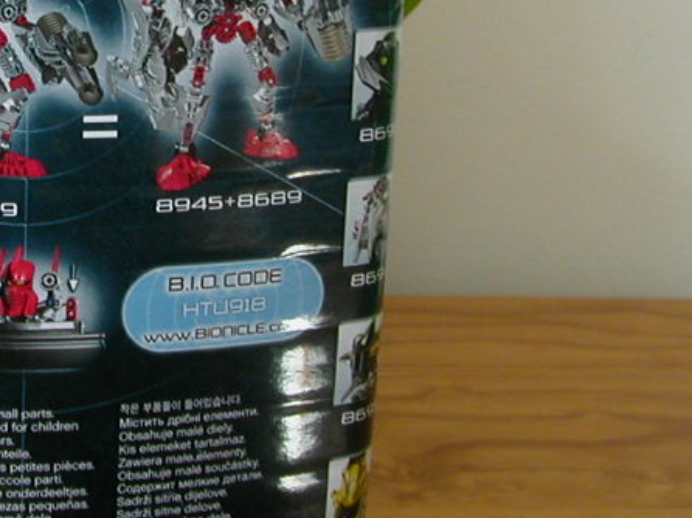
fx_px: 1698
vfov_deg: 17.2
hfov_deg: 22.1
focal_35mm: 85
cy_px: 126
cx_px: -17
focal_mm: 5.6
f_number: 2.7
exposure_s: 1/44.7
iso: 100
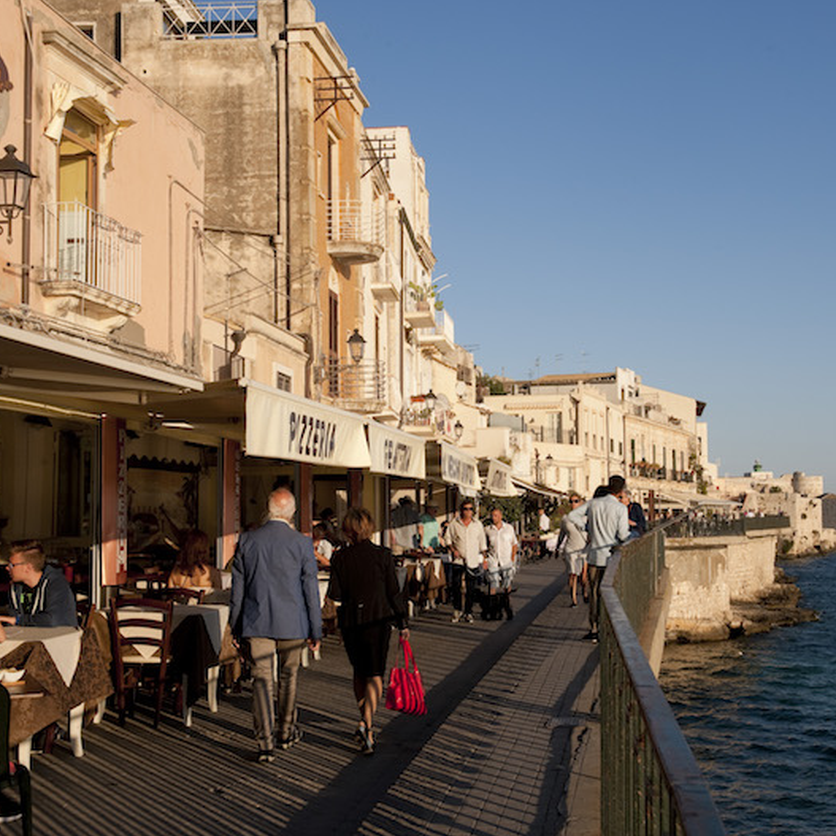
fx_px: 1339
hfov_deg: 34.7
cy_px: 420
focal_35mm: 49
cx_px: 433
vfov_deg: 34.7
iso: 200
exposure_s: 1/320
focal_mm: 38
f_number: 11
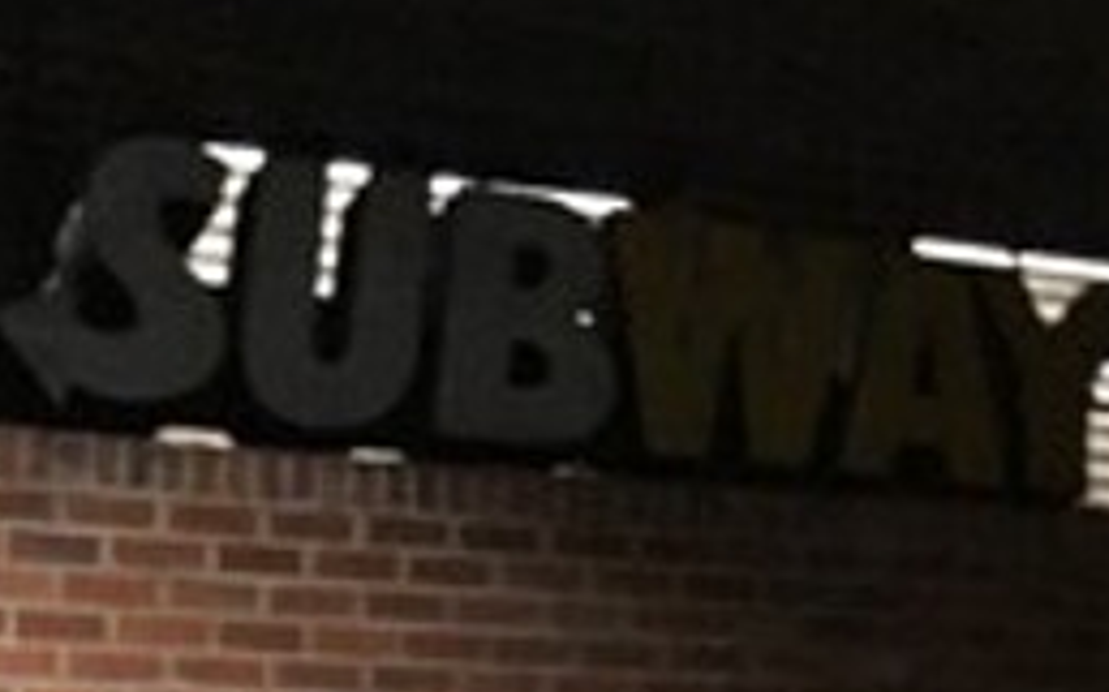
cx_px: -86
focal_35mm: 97
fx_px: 2930
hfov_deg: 20.5
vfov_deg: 11.2
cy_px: 1678
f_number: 2.2
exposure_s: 1/4
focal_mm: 4.15
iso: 64
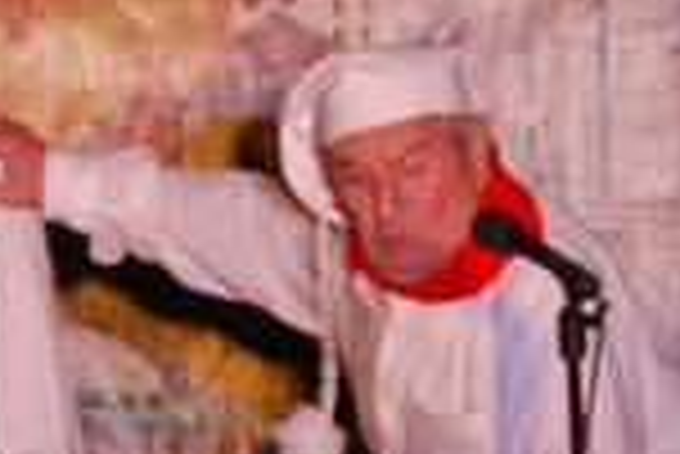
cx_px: 38
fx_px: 8413
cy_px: 252
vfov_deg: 3.1
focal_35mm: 445
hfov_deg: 4.6
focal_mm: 50
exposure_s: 1/30
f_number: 4.8
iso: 400
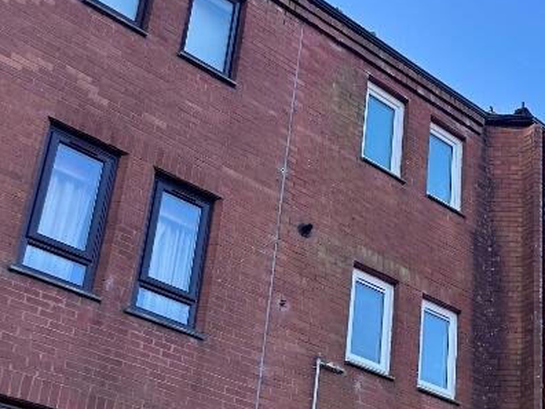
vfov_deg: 22.8
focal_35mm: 62
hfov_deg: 28.3
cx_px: 606
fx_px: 976
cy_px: 399
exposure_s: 1/864
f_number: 1.78
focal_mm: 6.86
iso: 80
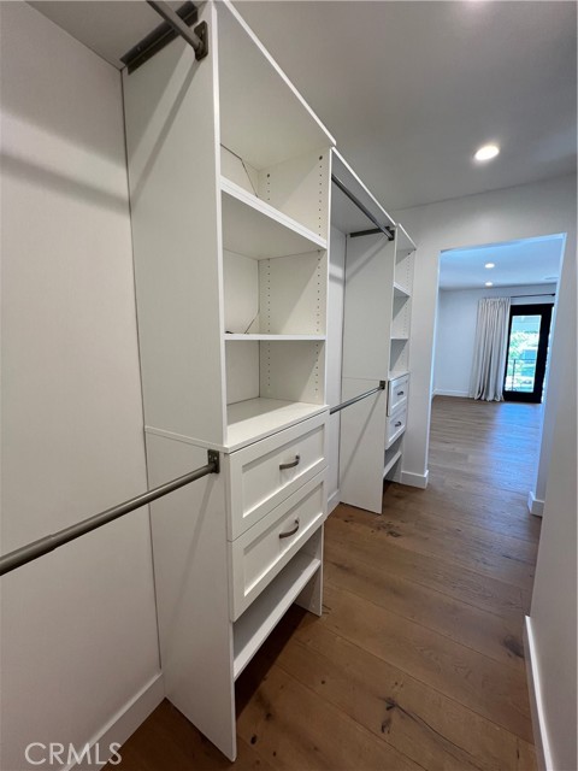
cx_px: 289
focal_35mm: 13
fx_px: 289
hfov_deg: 89.9
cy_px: 386
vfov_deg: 106.2
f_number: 1.8
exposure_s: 1/120
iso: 200
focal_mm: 1.57
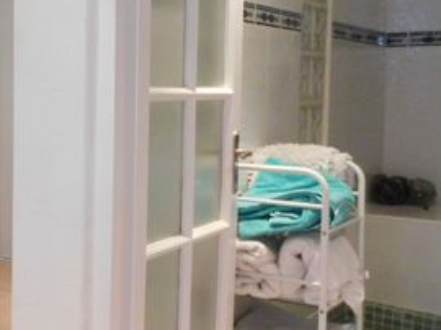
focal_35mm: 60
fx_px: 764
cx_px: -104
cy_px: 136
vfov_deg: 24.3
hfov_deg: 27.8
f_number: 3
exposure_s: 1/25
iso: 400
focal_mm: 4
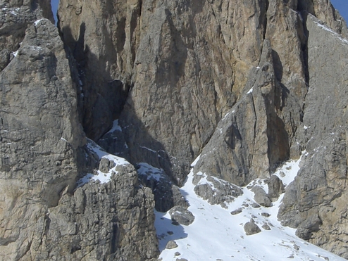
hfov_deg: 17.1
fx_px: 1147
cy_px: 74
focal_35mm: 114
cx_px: 281
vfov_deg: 13.0
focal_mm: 9
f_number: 5.2
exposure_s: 1/1000
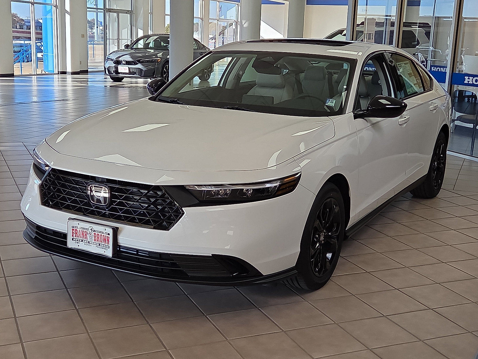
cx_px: 239
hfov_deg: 39.7
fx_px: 663
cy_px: 180
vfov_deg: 30.3
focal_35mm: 48
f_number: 1.8
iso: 25
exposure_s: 1/233
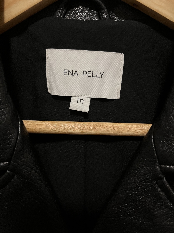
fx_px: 174
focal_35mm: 26
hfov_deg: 53.1
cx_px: 87
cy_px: 116
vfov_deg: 67.3
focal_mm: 5.1
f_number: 1.6
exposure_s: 1/33
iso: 500
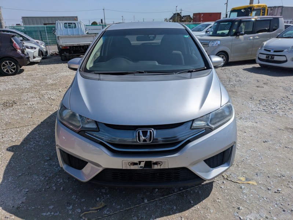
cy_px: 110
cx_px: 146
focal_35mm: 25
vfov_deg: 54.9
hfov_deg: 69.4
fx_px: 212
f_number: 1.89
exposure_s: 1/10101
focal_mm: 5.43
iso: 48
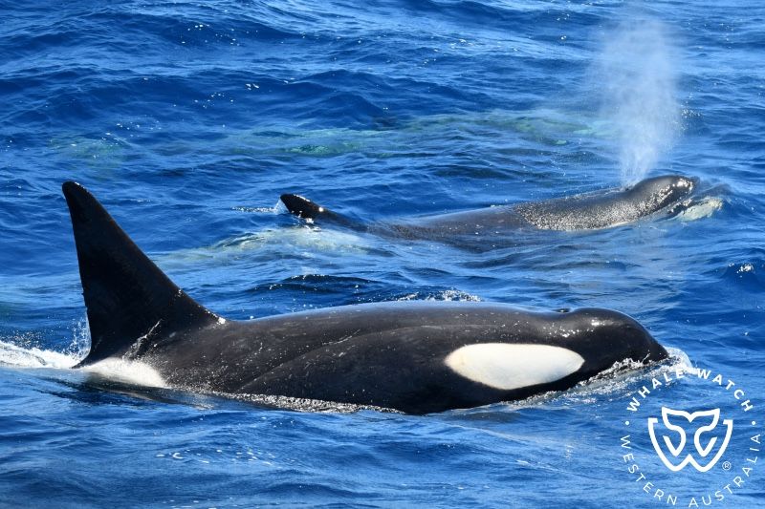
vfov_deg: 6.1
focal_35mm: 225
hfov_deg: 9.2
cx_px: 382
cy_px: 254
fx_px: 4780
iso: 400
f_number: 6.3
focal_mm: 150
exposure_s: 1/1600
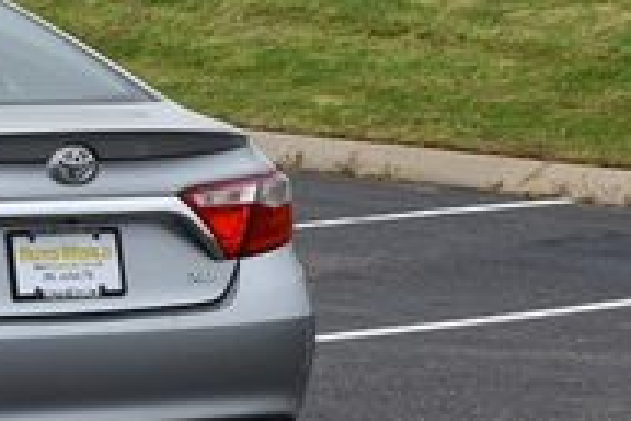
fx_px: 3330
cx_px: -154
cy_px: 15
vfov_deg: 7.2
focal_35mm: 190
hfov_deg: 10.6
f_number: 8
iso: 140
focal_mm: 38
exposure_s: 1/250
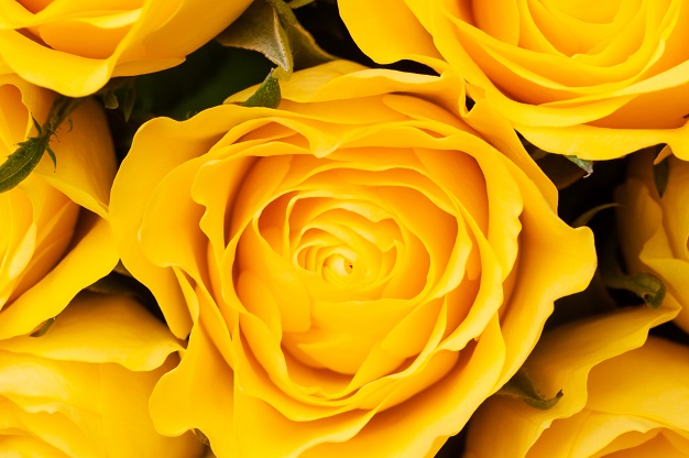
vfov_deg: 11.9
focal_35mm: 115
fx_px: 2199
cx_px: 335
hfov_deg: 17.8
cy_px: 254
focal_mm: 90
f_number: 22
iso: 200
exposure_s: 1/125
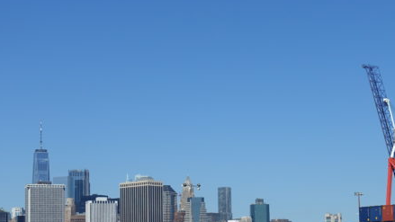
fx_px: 922
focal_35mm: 88
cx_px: 226
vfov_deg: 13.7
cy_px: 183
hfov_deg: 24.2
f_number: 5.6
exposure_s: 1/125
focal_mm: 17.49
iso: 125
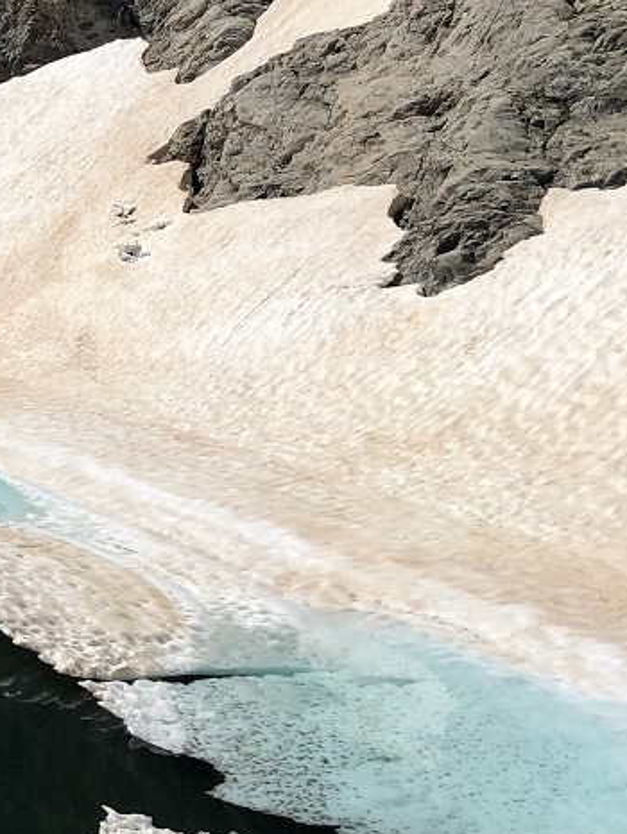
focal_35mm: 82
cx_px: -249
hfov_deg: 16.7
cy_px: 232
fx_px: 1979
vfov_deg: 23.6
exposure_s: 1/6024
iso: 25
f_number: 1.8
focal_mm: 4
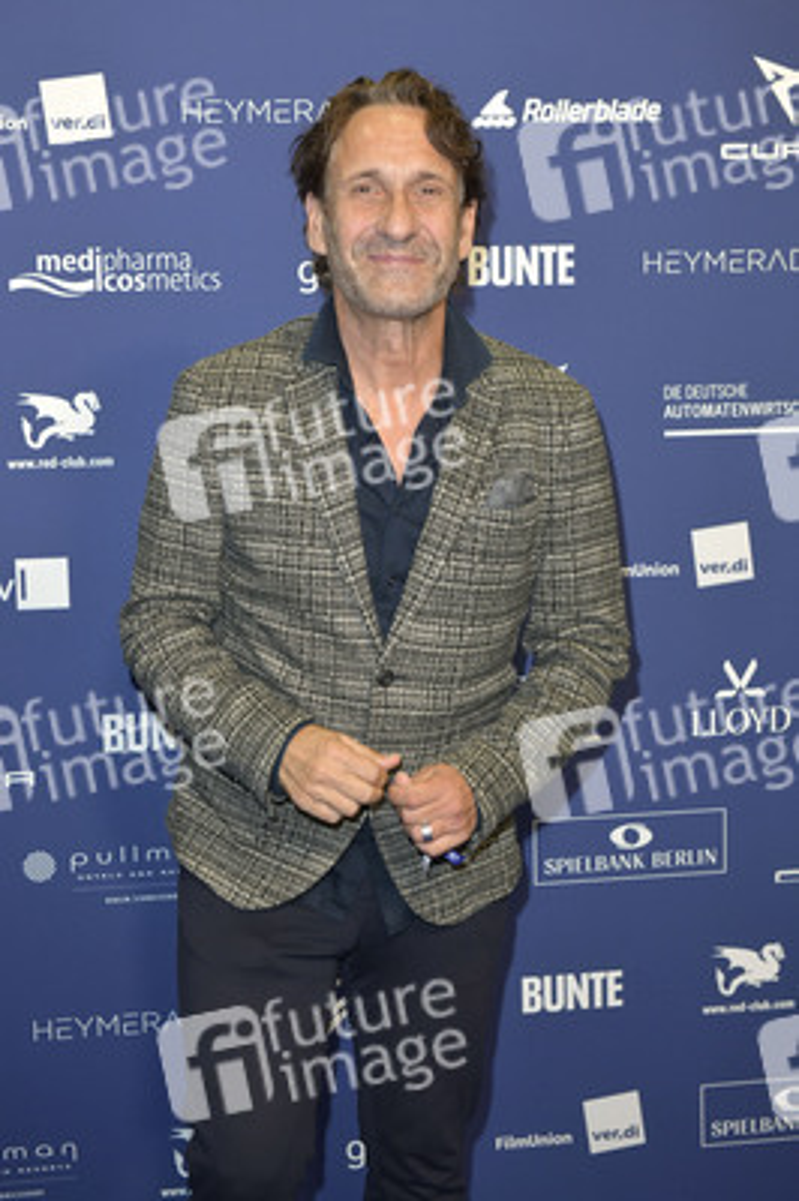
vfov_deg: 35.7
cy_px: 600
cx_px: 400
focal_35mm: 56
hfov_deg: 24.2
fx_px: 1867
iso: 1000
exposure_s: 1/200
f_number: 5.6
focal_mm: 56
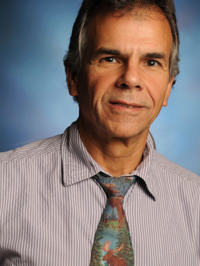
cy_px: 116
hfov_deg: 14.0
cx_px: 118
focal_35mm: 106
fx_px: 814
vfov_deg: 18.6
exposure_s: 1/80
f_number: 10
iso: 100
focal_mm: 55
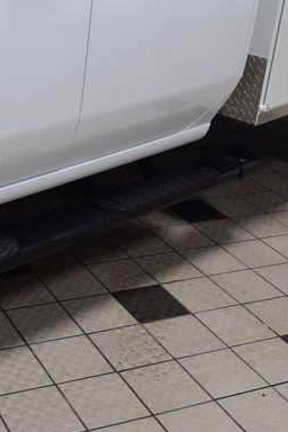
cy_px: 199
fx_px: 720
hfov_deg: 21.4
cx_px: -34
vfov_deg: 33.4
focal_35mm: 60
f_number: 6.3
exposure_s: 1/20
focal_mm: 24
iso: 400
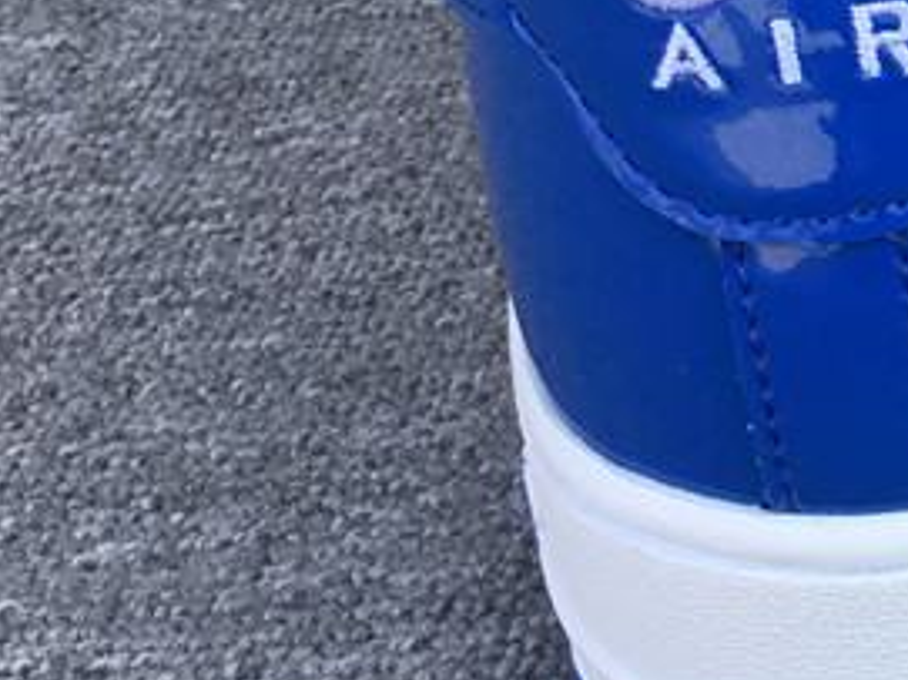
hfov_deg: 16.9
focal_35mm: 103
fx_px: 2701
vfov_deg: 14.0
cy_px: -75
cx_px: 1451
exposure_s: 1/197
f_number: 2.4
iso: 25
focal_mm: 3.3
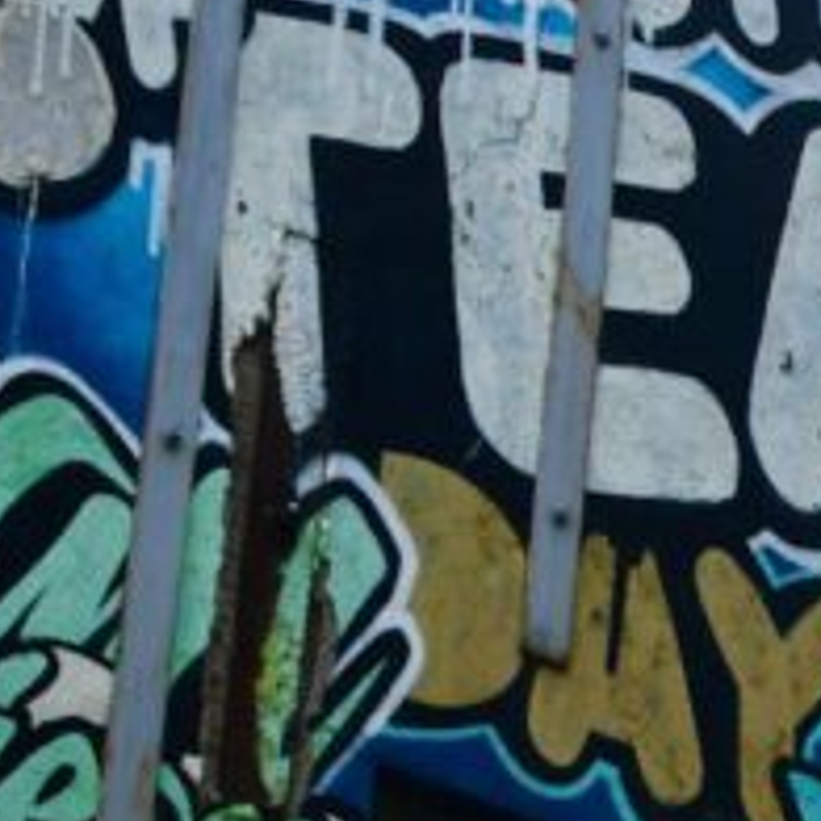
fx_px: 5367
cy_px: 829
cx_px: 1343
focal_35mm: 200
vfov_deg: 8.7
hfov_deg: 8.5
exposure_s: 1/250
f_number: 8
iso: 140
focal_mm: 28
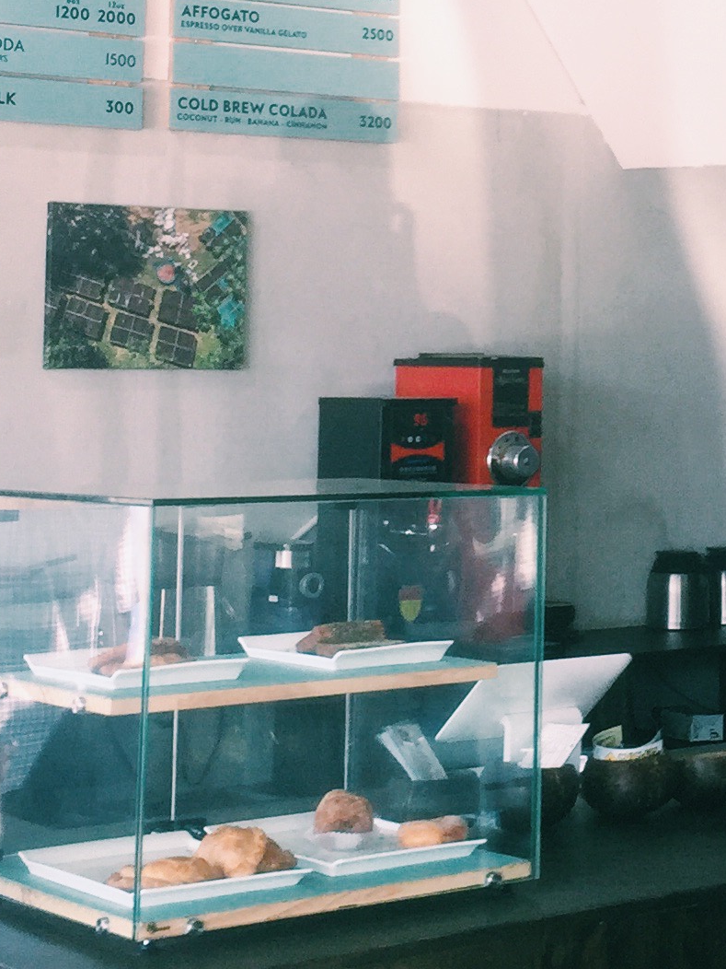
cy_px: 144
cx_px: 656
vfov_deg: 21.4
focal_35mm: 90
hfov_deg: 16.2
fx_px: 2517
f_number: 2.2
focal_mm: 4.15
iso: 32
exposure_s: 1/60
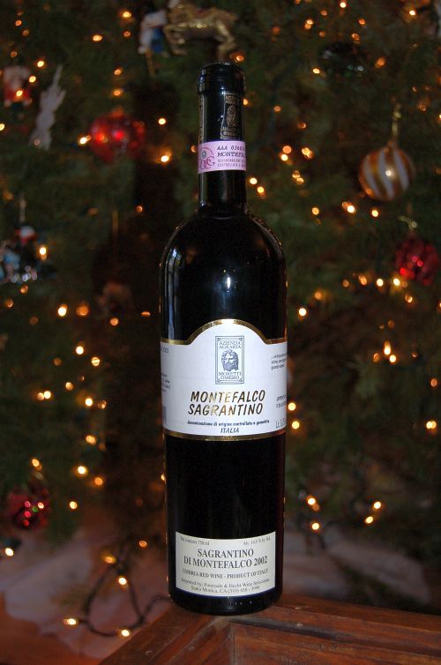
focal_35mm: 48
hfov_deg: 28.0
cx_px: 220
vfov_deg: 41.2
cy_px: 332
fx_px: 885
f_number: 4.5
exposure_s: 1/60
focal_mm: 32
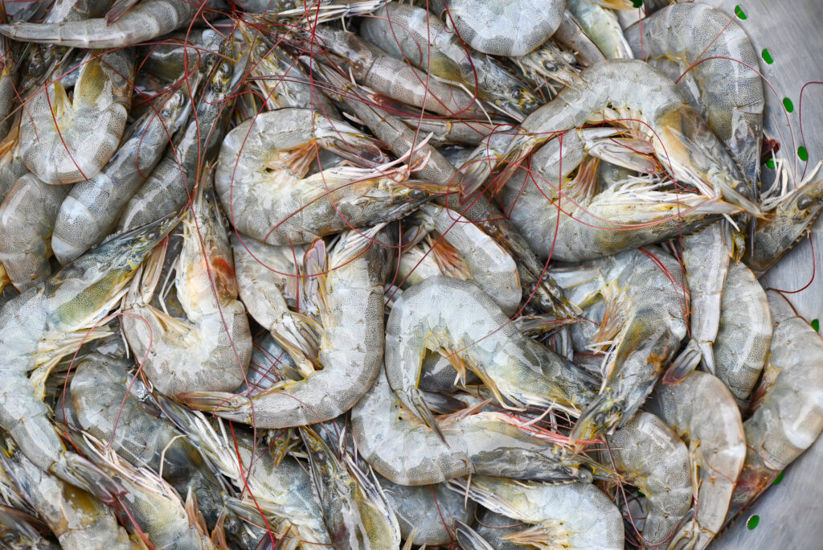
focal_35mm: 105
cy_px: 275
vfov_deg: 13.1
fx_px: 2402
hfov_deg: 19.4
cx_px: 412
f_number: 5.6
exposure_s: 1/125
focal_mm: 105
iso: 200
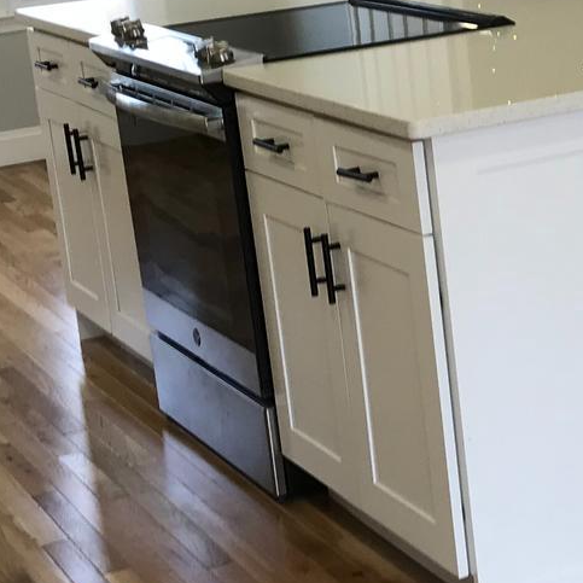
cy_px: 272
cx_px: 575
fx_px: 2001
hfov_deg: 16.3
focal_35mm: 105
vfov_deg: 16.6
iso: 25
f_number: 1.8
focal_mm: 3.99
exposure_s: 1/60
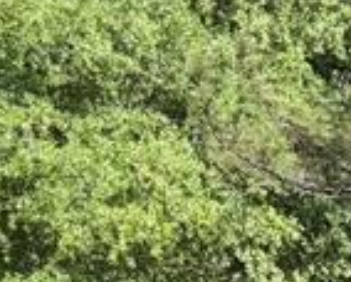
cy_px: 579
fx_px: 2195
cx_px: 737
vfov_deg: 7.1
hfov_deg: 8.6
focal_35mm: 211
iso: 80
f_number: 1.78
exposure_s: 1/1285
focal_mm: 6.76
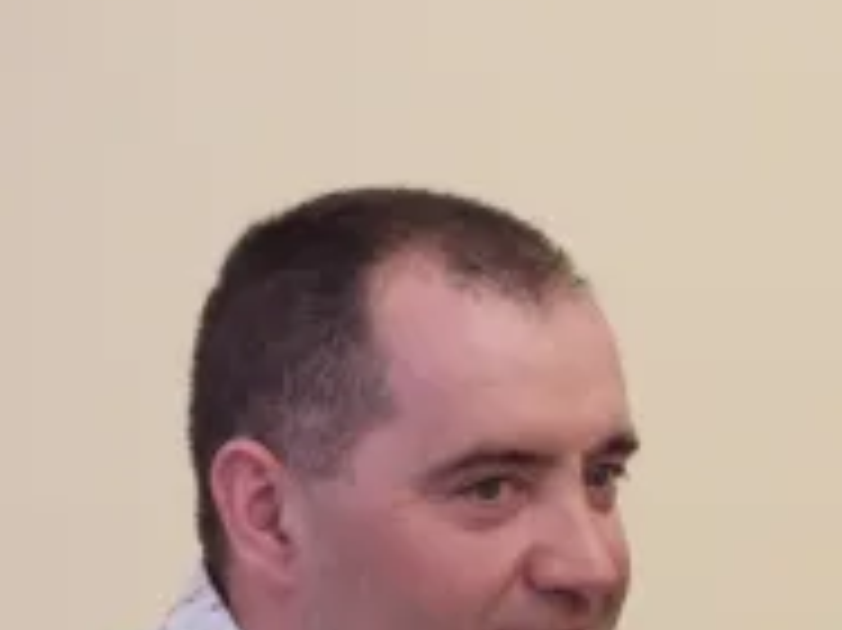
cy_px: 738
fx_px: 8435
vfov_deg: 4.3
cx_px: 1076
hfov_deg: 5.7
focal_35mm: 347
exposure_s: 1/60
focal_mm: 24.1
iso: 400
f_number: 4
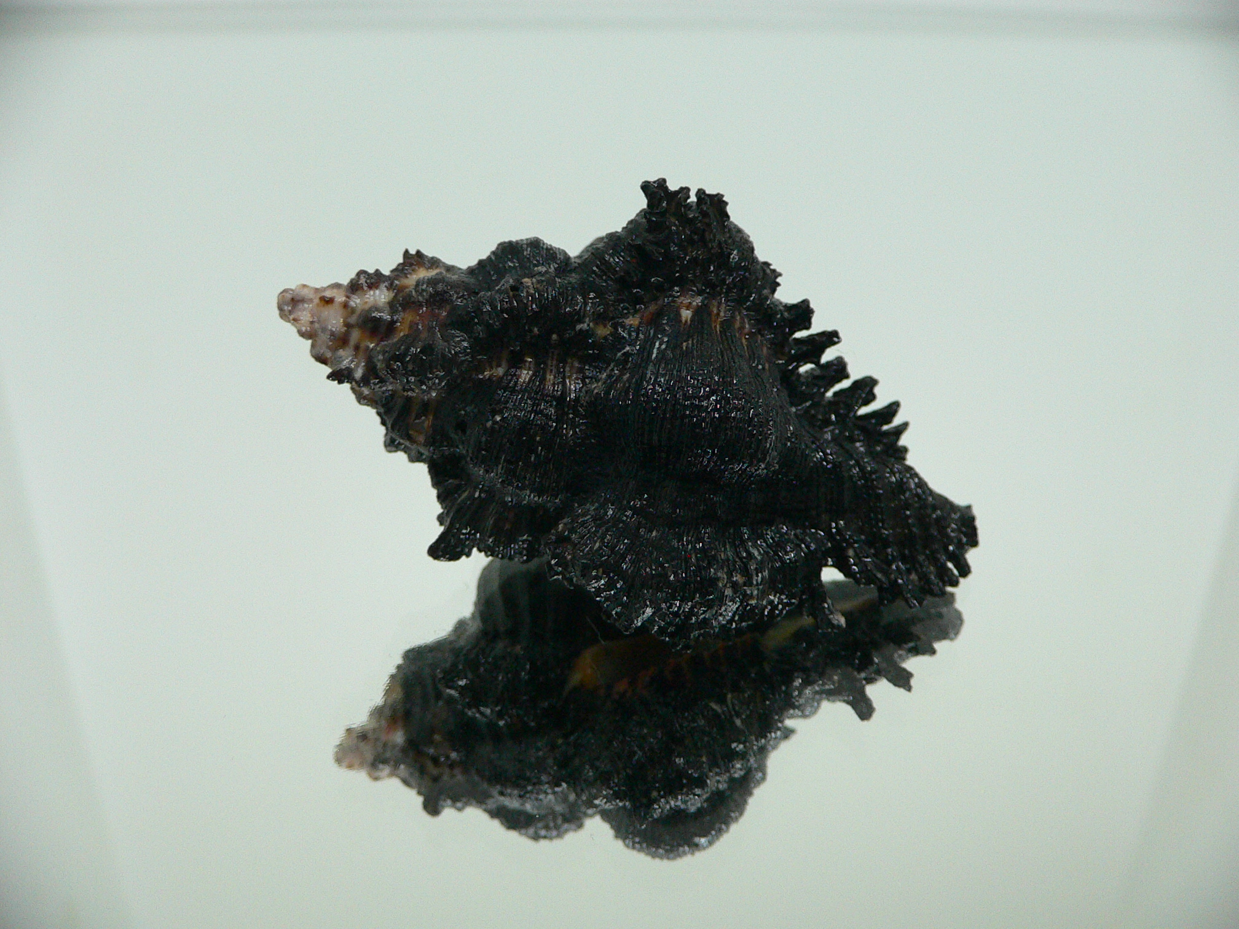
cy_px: 464
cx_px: 620
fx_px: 1253
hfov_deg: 52.6
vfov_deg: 40.7
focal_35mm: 35
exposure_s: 1/60
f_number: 2.8
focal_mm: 4.6
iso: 200
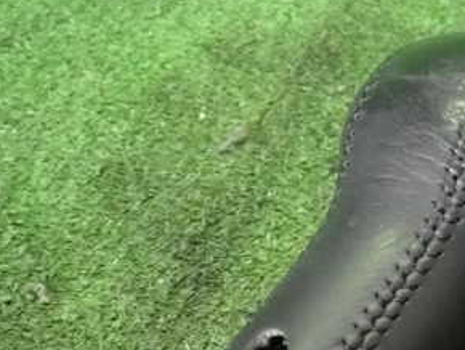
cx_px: 451
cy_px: 252
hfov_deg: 29.4
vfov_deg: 23.5
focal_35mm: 62
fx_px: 834
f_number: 2.3
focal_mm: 5.4
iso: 5000
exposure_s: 1/160
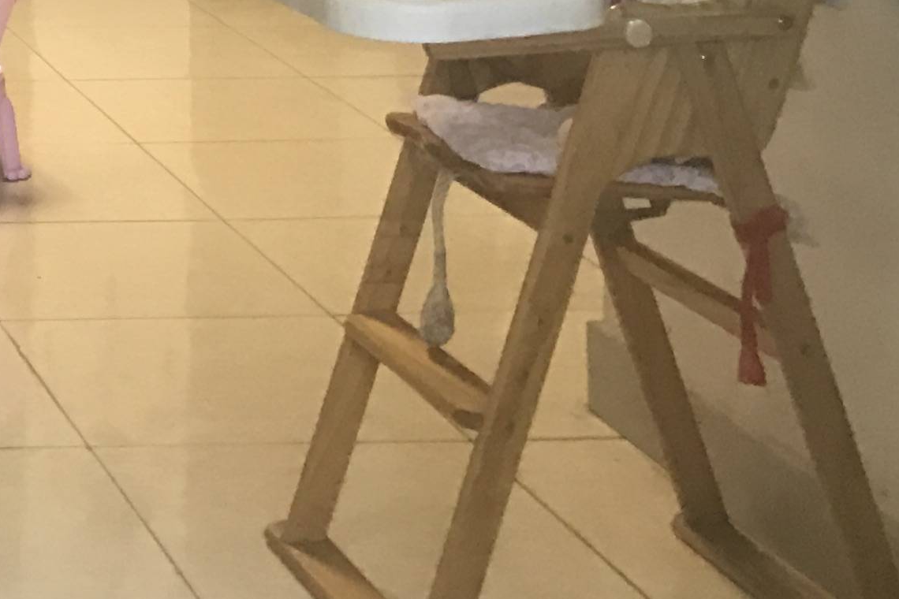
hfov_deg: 17.6
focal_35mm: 103
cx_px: -485
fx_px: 2572
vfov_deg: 12.1
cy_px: -500
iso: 40
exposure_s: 1/25
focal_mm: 3.99
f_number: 1.8
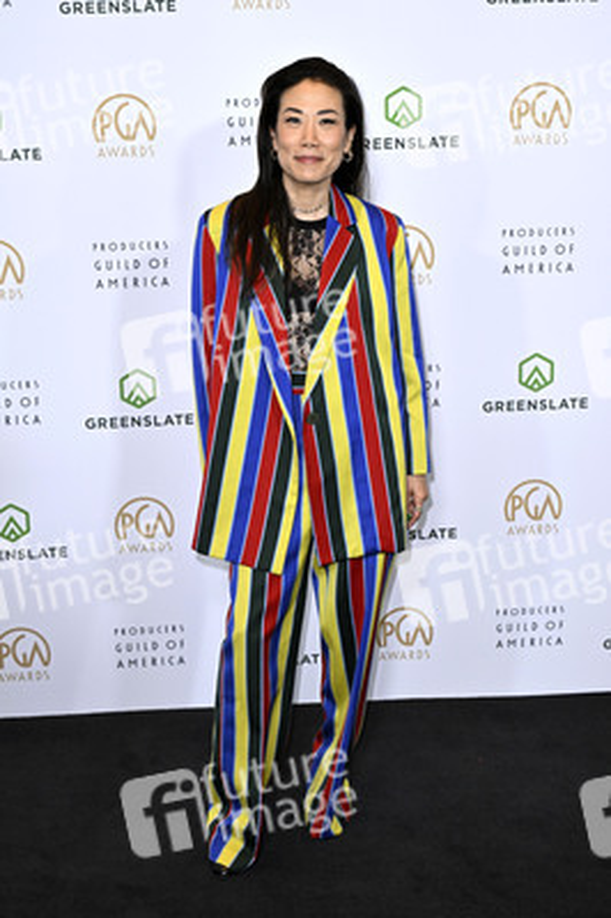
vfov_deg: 42.8
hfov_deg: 29.2
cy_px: 459
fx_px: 1173
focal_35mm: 46
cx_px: 306
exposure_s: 1/320
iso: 2000
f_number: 5.6
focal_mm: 46
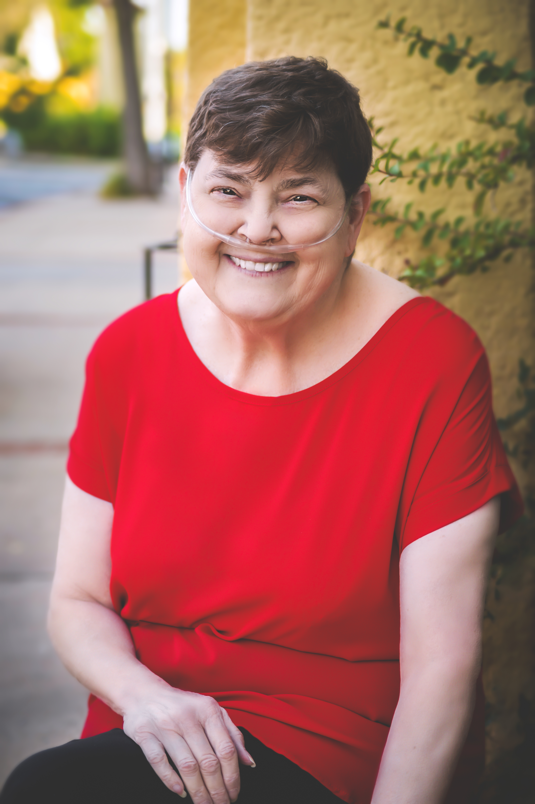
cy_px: 402
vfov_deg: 28.9
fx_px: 1562
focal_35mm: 70
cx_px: 268
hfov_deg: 19.4
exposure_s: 1/400
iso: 360
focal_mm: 70
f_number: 4
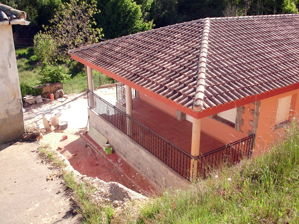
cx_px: 150
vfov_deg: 39.7
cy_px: 112
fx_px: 311
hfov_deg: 51.4
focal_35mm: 36
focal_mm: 6.3
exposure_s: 1/200
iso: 200
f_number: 7.3
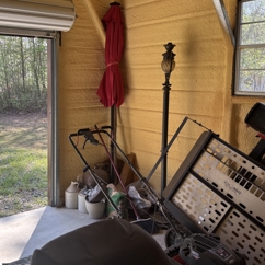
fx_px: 329
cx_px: 87
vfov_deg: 43.7
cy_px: 110
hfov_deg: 43.2
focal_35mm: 38
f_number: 1.6
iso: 50
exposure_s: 1/358
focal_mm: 5.96
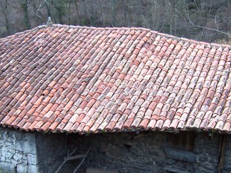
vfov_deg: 23.9
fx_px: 407
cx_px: 123
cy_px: 118
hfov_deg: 31.7
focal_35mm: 61
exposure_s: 1/15
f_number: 2.8
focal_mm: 5.6
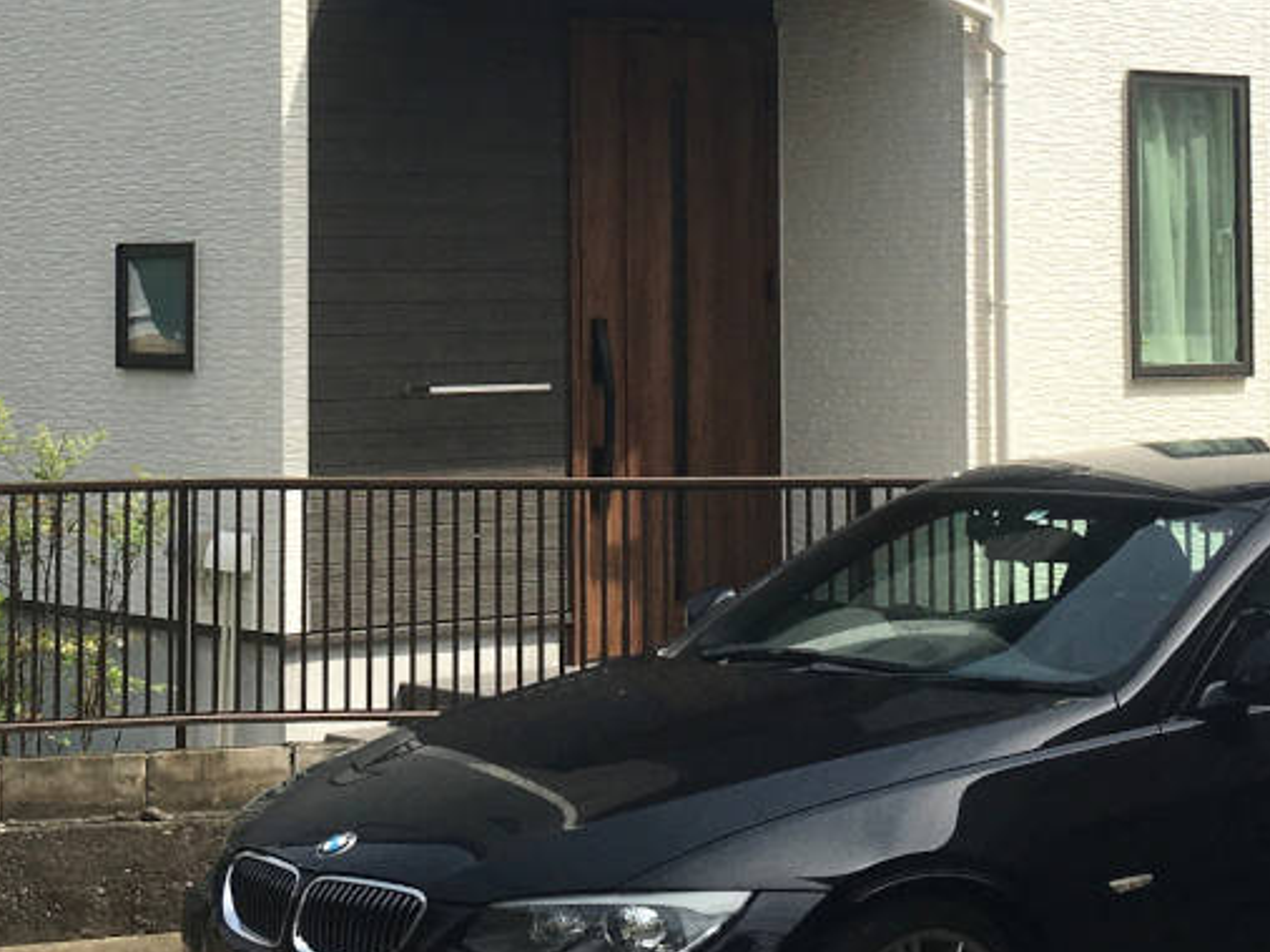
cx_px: 361
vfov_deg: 16.1
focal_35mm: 86
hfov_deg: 22.6
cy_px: -358
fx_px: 3154
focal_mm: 4.15
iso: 25
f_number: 2.2
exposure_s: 1/1672
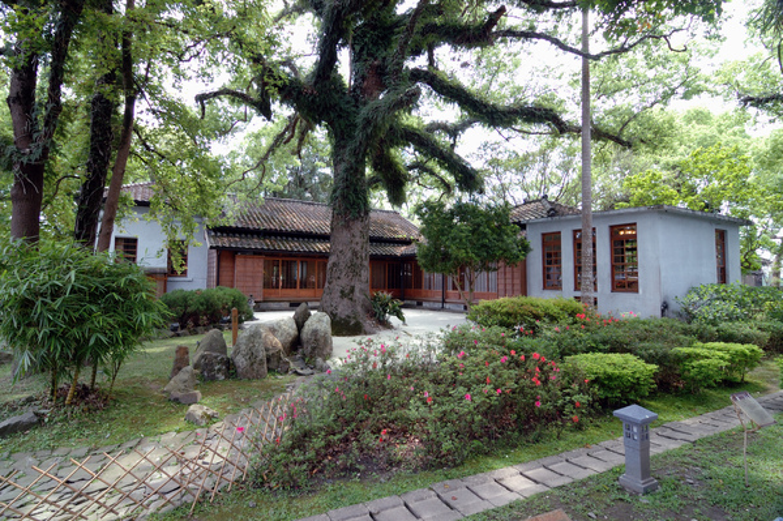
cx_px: 392
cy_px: 260
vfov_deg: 67.3
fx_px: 391
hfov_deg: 90.0
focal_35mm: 18
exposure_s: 1/25
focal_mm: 12
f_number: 8
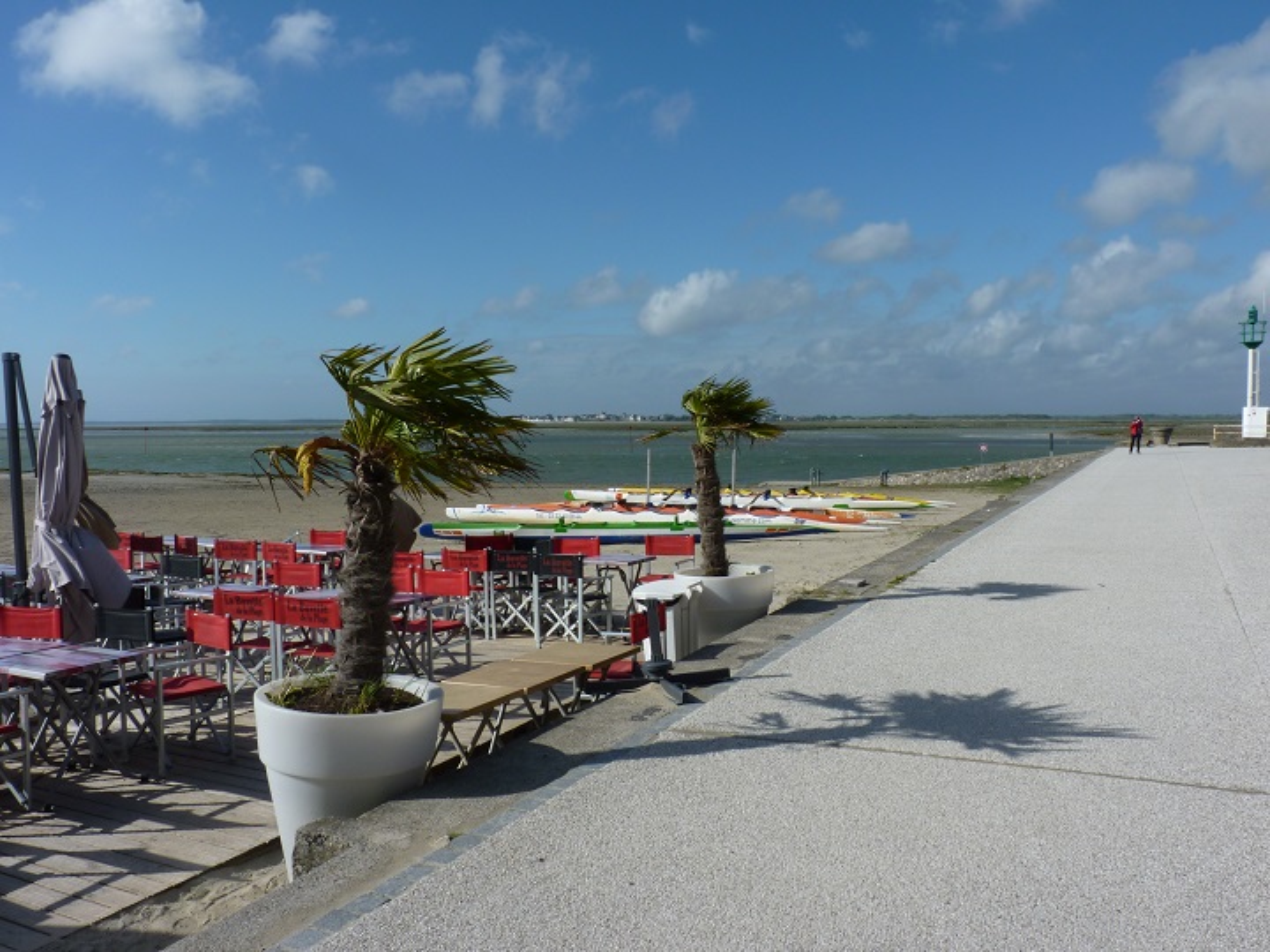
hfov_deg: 63.4
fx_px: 1027
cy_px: 476
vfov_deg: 49.7
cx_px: 635
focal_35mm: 28
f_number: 6.3
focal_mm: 5.1
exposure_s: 1/400
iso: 80
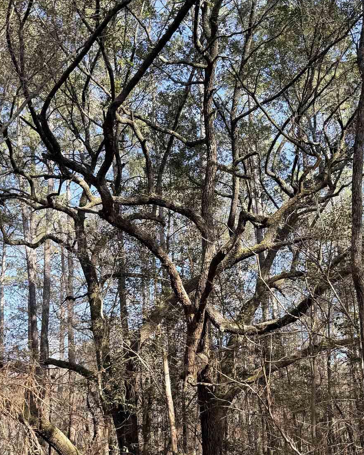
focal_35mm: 49
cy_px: 325
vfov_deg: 37.4
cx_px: 188
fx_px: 660
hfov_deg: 30.8
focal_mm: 6.76
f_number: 1.78
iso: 80
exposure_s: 1/494
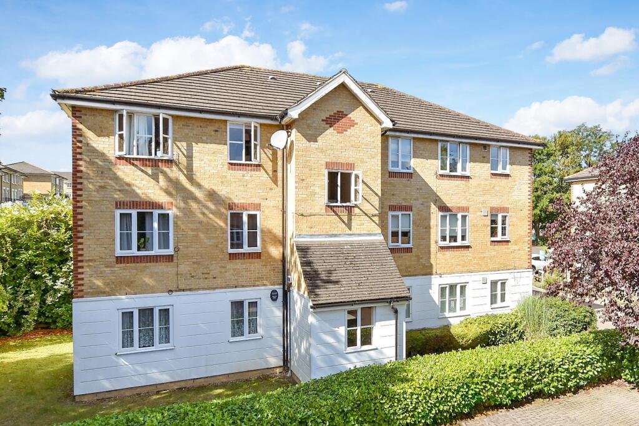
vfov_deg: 77.3
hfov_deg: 100.4
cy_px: 213
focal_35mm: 15
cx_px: 320
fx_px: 266
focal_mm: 10
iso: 160
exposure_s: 1/250
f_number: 7.1
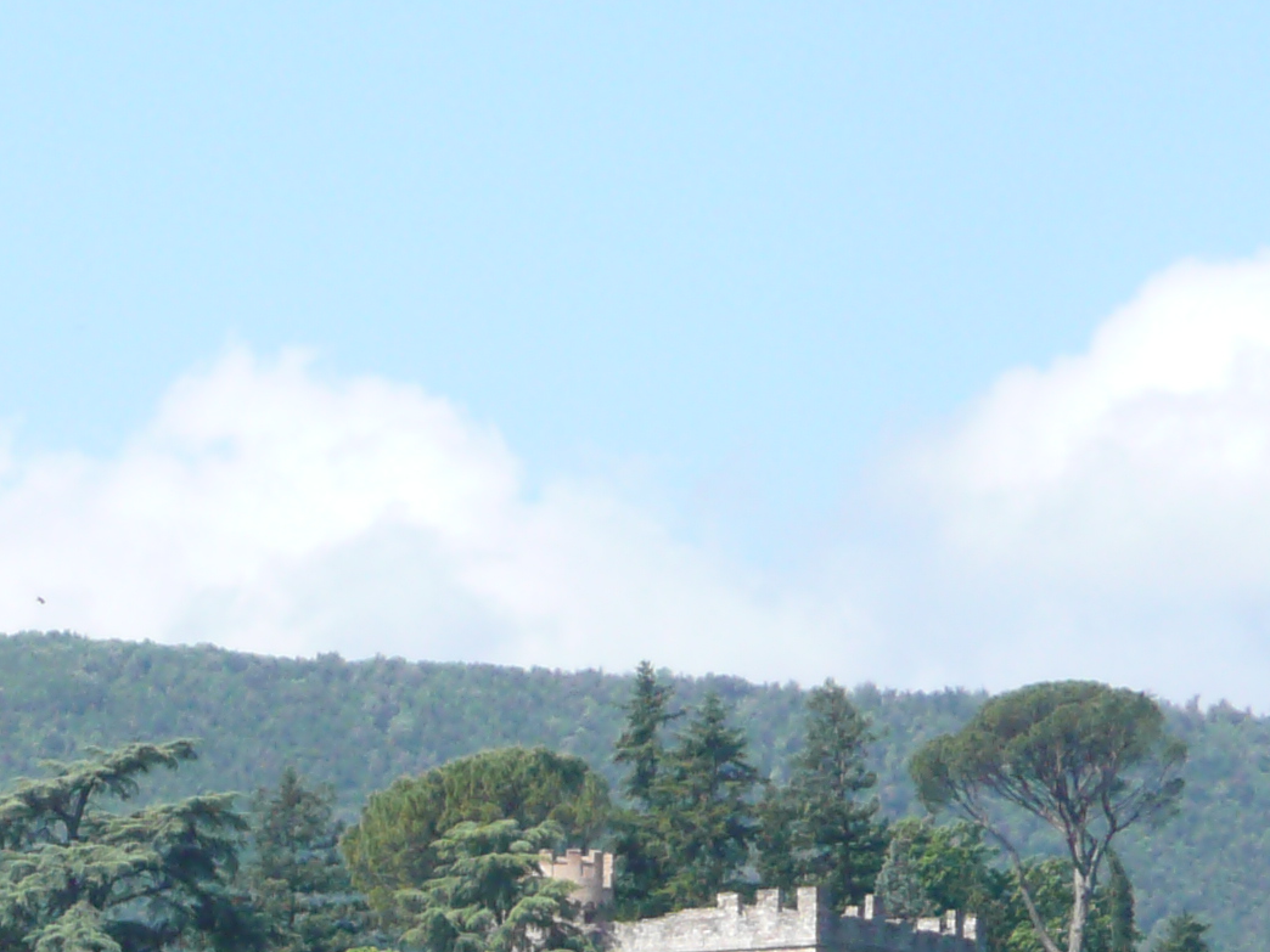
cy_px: 1160
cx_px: 54
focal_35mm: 465
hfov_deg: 4.3
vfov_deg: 3.2
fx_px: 17060
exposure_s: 1/250
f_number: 4.8
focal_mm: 26
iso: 160
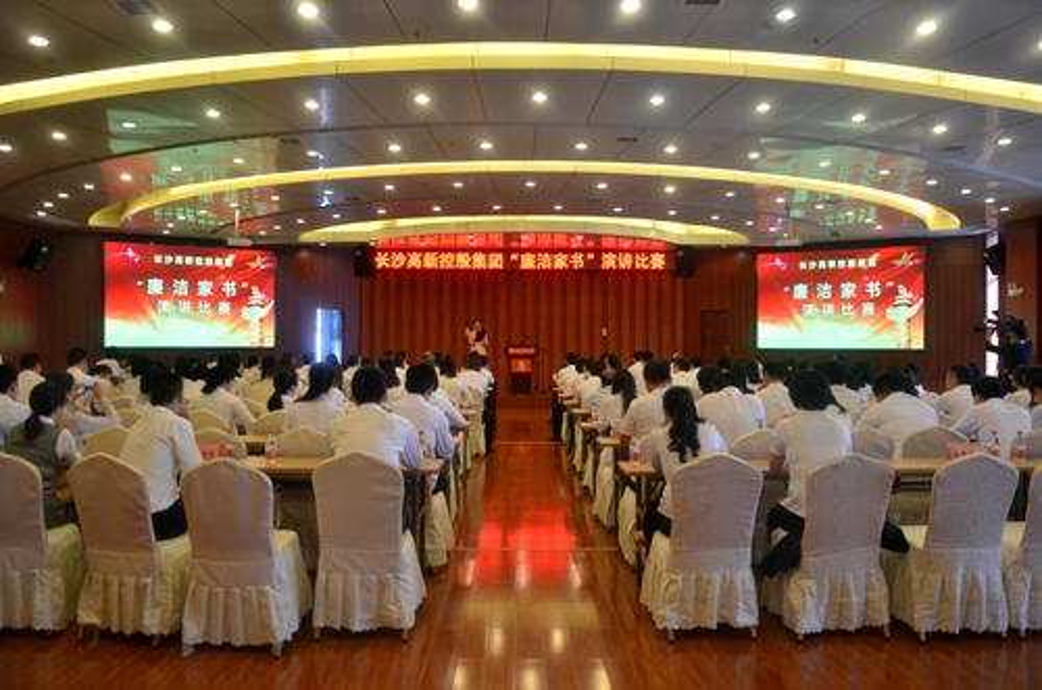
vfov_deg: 47.7
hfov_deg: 67.5
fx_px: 780
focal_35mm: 27
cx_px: 521
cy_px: 345
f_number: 4.5
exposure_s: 1/50
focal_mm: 18
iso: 1000
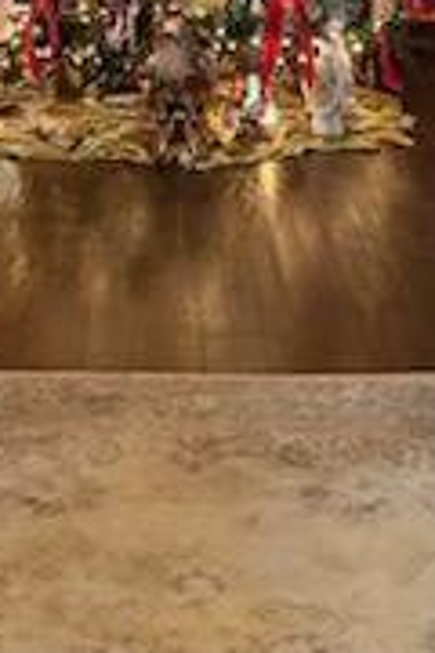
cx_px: 178
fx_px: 1740
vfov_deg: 19.9
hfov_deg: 14.2
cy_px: -145
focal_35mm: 96
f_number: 1.6
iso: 500
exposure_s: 1/40
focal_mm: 5.96
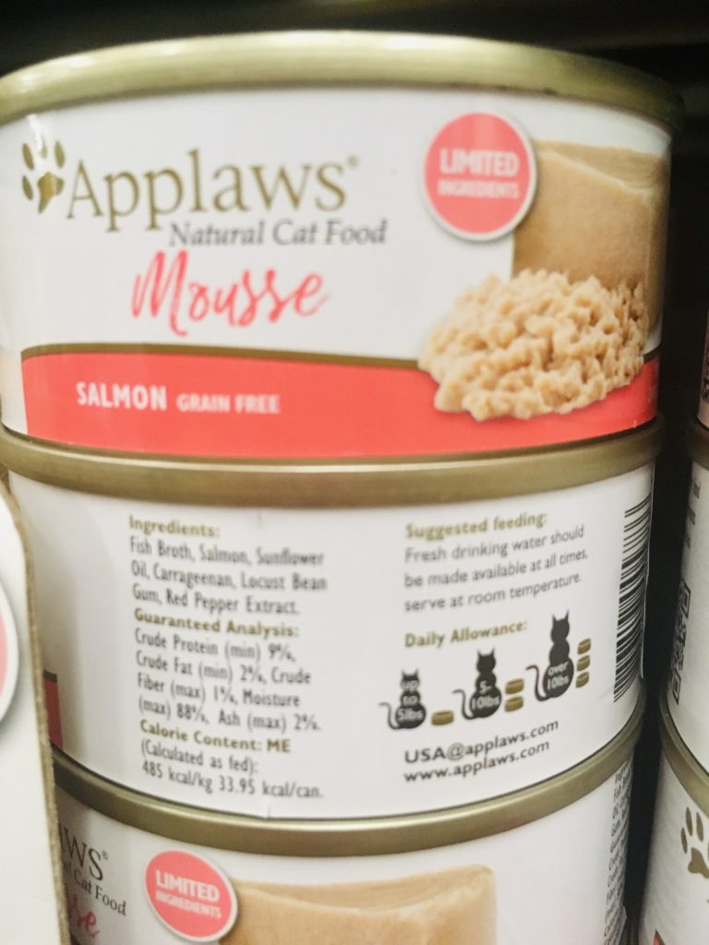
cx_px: 354
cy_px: 472
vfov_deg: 61.7
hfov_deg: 48.2
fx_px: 792
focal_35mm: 29
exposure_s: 1/30
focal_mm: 4.15
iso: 125
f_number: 2.2
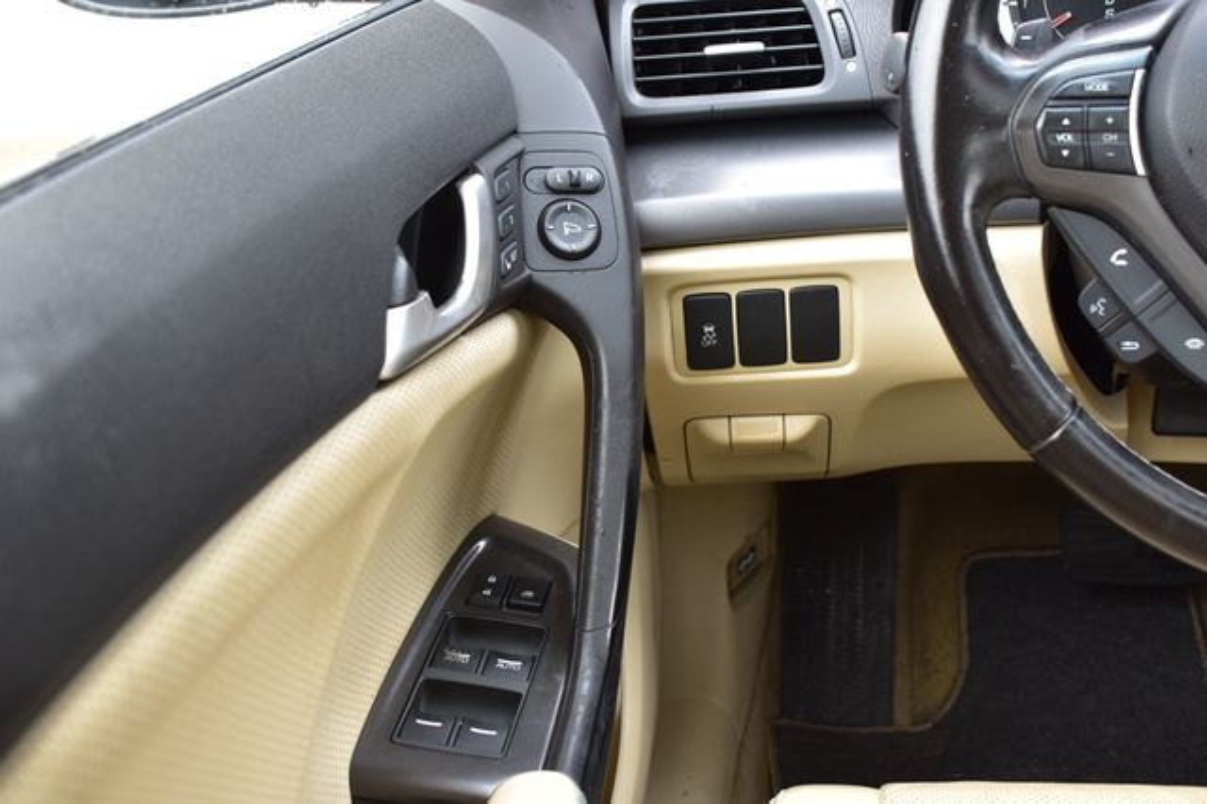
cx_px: 604
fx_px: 1458
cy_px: 402
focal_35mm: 44
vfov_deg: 30.8
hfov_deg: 45.0
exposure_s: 1/15
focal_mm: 29
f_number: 6.3
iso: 400
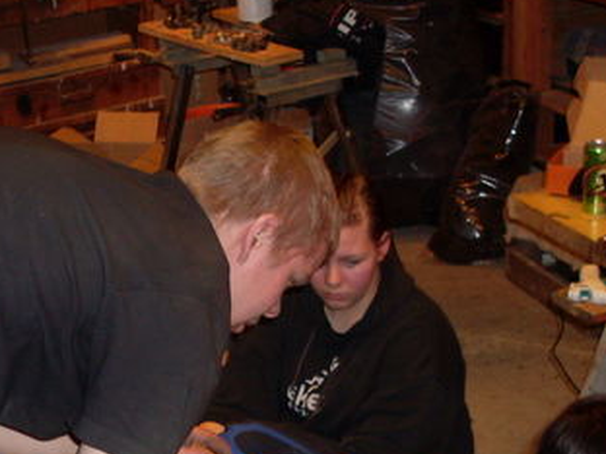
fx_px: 1365
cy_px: 421
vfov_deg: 18.5
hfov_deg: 25.0
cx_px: 231
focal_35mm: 78
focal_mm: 6.3
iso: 100
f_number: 2.8
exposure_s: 1/45
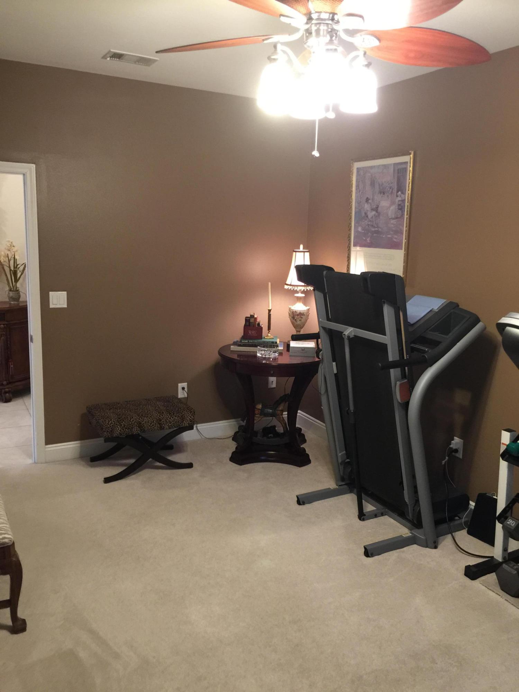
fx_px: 580
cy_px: 346
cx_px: 260
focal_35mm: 29
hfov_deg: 48.2
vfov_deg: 61.7
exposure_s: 1/15
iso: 100
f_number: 2.2
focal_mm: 4.15
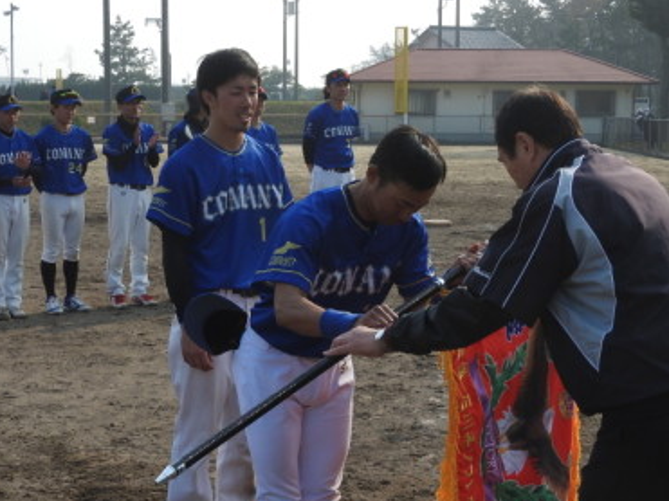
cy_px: 270
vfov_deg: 16.6
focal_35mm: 89
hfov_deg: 22.0
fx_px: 1719
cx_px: 319
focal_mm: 9.9
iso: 100
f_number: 4
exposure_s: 1/640
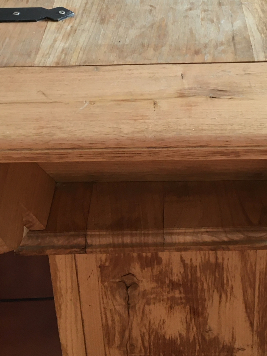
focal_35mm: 69
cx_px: 178
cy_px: 42
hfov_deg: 21.2
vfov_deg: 27.3
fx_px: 710
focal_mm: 4.15
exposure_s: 1/33
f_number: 2.2
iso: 100
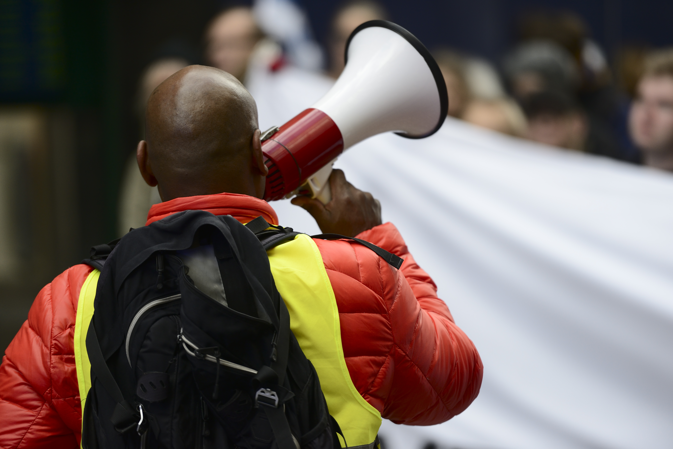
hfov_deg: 10.3
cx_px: 336
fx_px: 3740
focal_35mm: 200
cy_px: 224
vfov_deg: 6.9
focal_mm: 200
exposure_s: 1/1600
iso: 640
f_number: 3.2
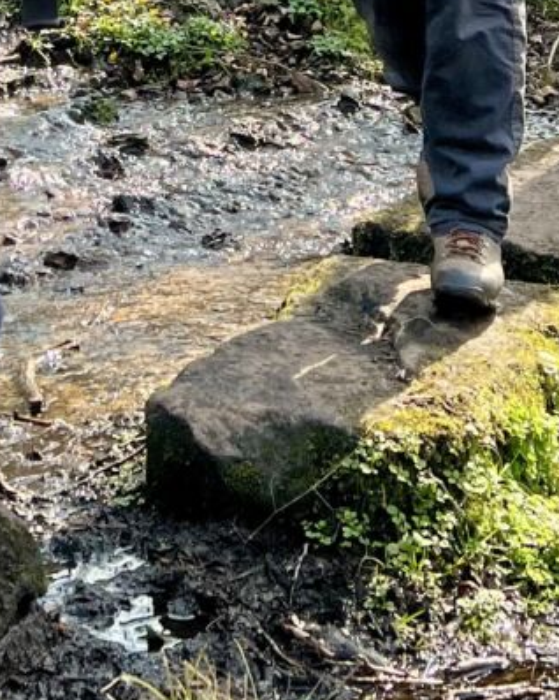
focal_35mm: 102
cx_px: 248
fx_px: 2111
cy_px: -354
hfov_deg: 15.1
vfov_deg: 17.0
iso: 50
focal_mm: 5.7
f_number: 1.5
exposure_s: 1/780
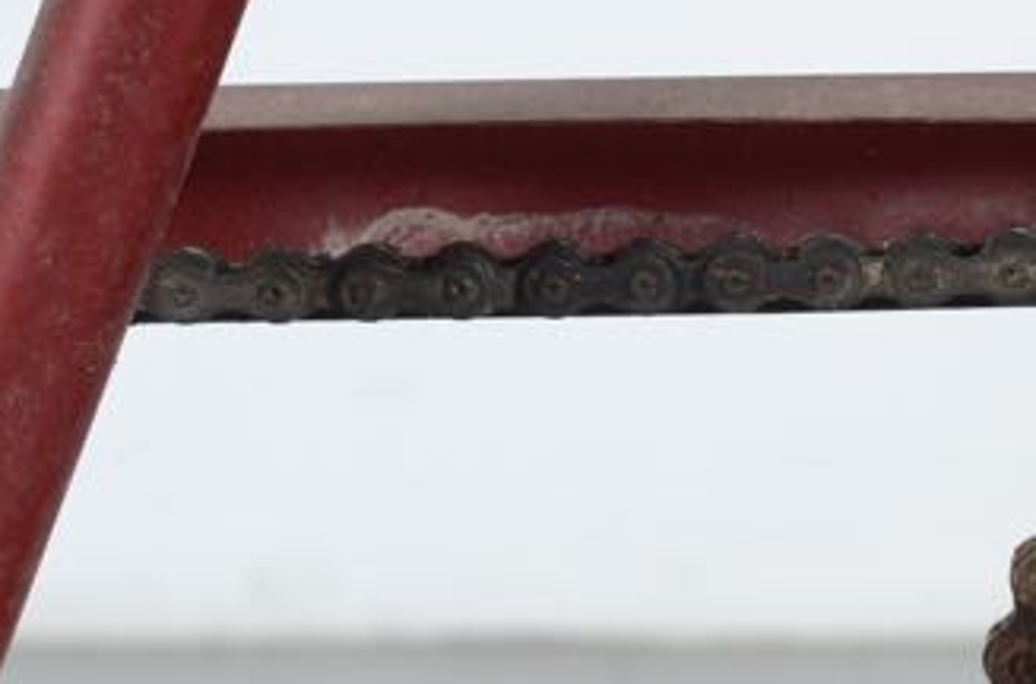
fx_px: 8436
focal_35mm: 294
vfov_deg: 4.6
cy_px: 972
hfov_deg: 6.9
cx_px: 1644
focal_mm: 50
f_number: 5.6
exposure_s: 1/125
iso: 100
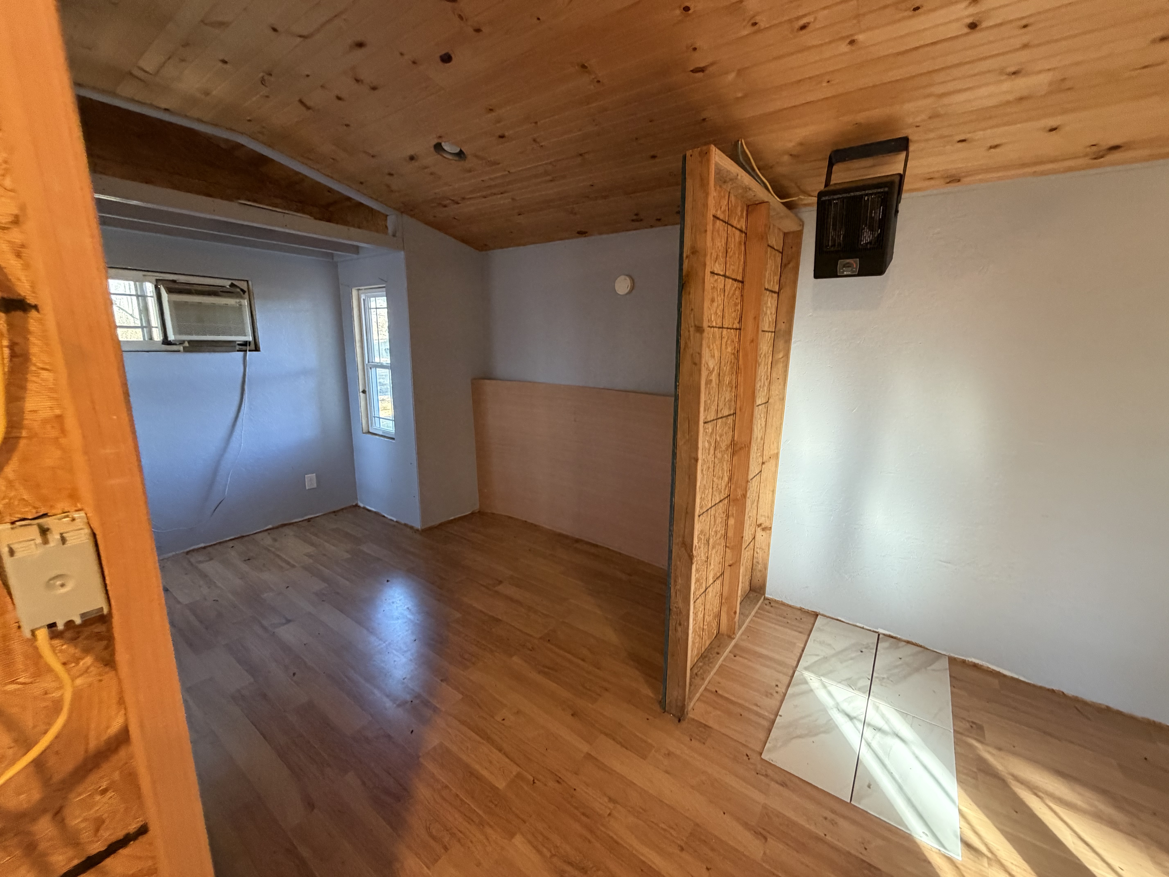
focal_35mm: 14
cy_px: 438
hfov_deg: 102.1
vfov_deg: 85.7
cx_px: 584
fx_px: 473
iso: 500
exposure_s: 1/60
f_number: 2.2
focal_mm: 2.22
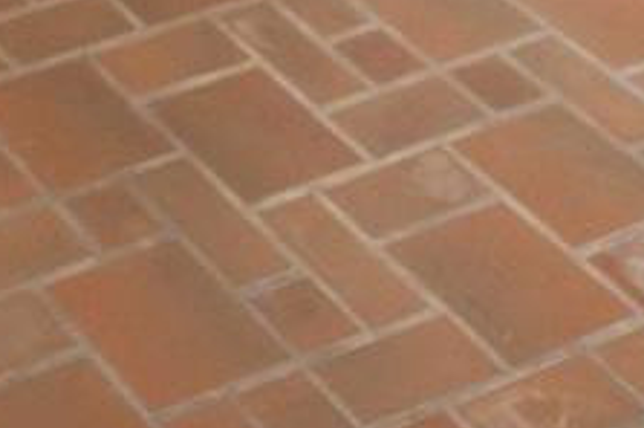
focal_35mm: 119
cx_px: -500
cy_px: -1084
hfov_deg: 15.1
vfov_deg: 8.4
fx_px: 2118
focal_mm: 11
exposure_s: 1/60
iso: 450
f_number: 4.5
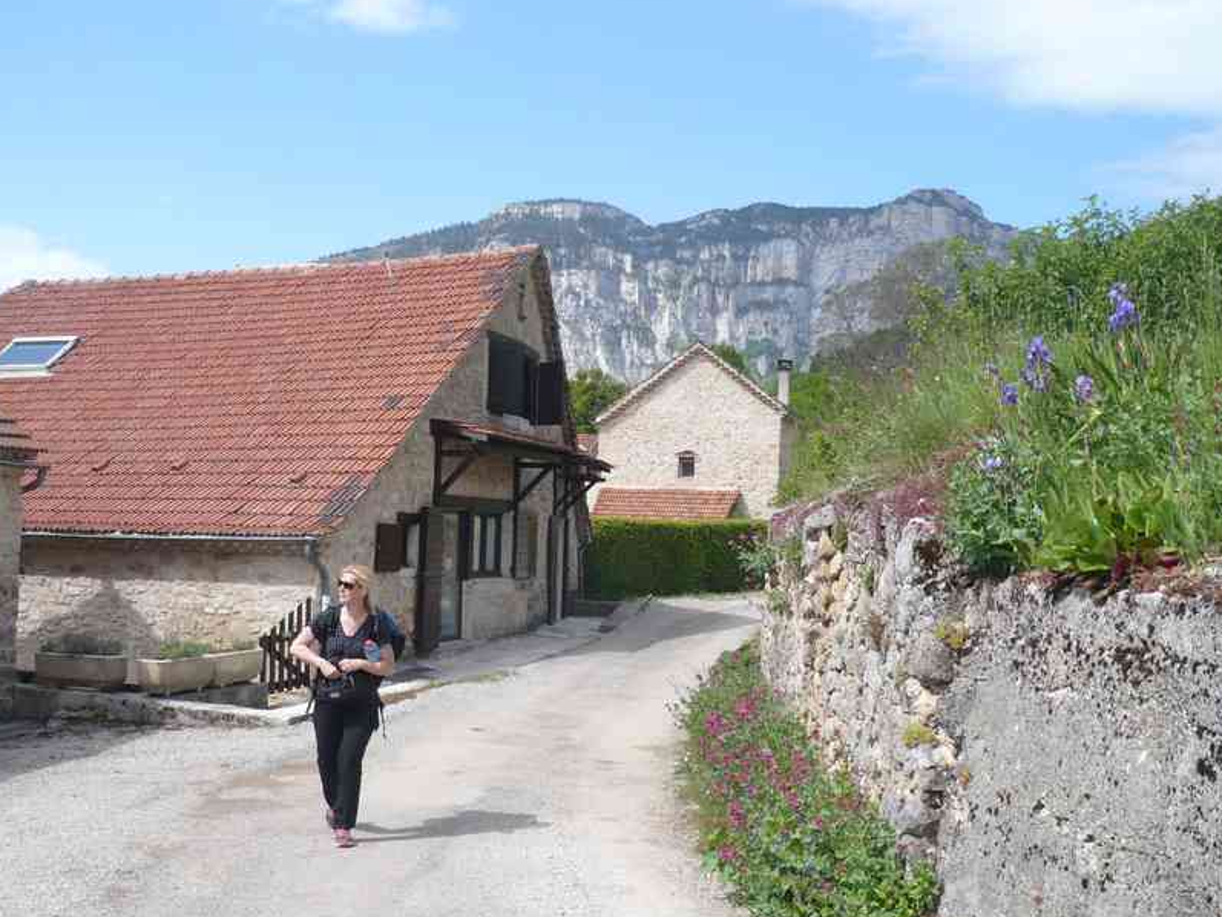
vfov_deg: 36.8
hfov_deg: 47.8
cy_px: 486
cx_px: 570
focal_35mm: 39
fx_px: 1377
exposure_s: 1/125
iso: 100
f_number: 8
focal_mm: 5.8
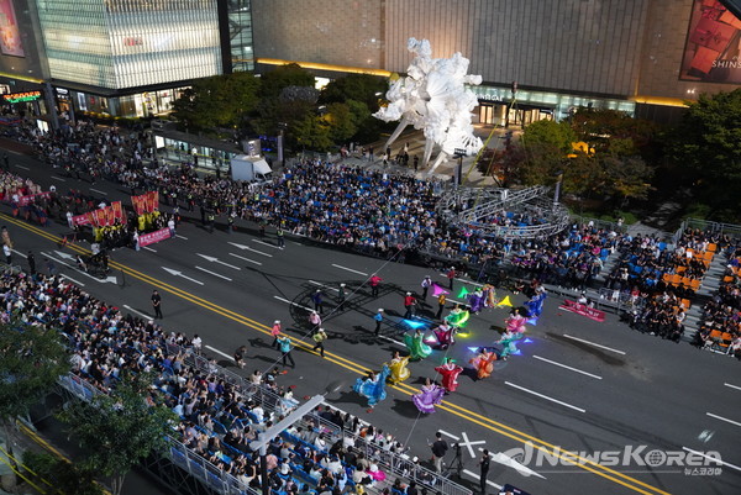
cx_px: 370
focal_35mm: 31
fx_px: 639
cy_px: 248
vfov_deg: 42.4
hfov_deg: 60.2
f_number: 3.2
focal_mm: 31
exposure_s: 1/200
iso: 3200
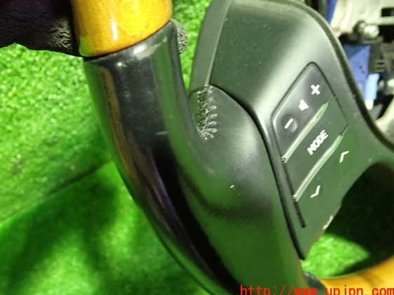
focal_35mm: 32
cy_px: 143
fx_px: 364
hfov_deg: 56.8
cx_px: 188
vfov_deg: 44.1
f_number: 2.3
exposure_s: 1/20
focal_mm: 5.4
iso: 800
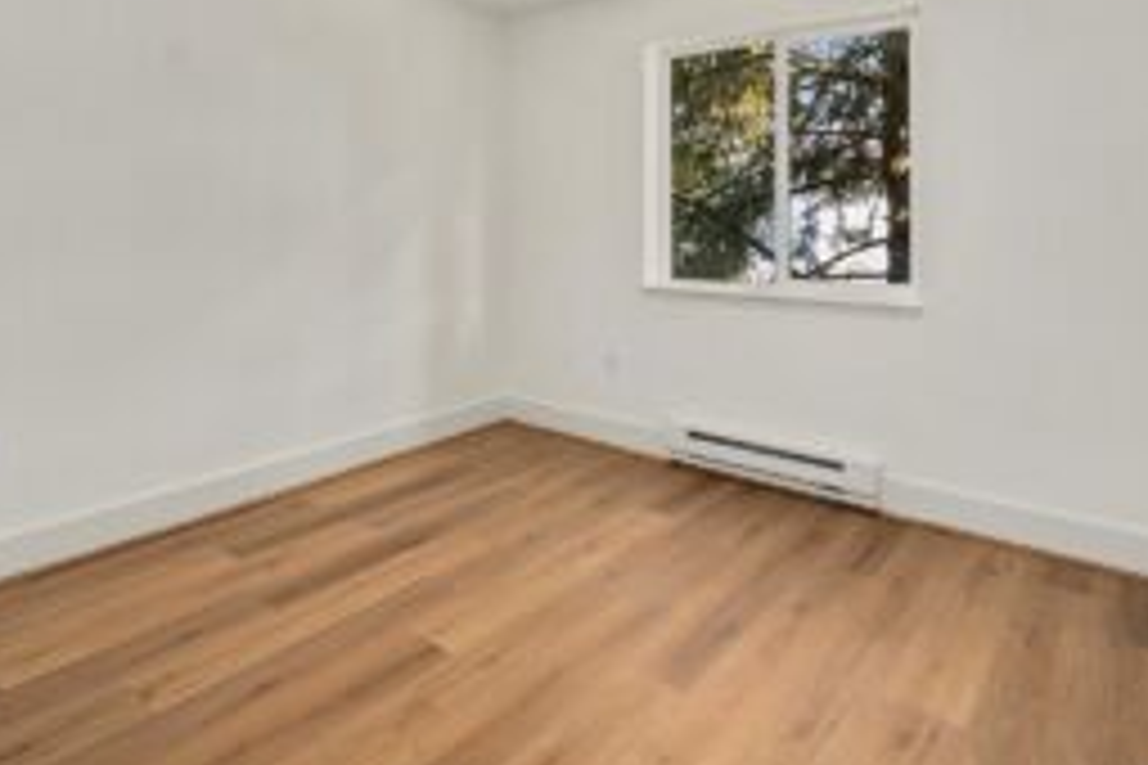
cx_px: 491
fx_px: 702
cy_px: 241
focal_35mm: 22
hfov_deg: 78.1
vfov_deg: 55.7
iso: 320
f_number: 7.1
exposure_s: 1/60
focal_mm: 14
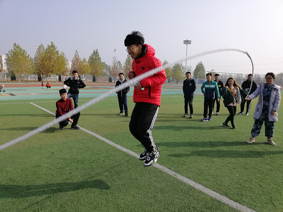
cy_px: 106
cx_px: 142
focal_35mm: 26
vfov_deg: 53.1
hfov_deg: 67.3
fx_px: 213
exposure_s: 1/931
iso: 50
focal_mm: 3.81
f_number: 2.2
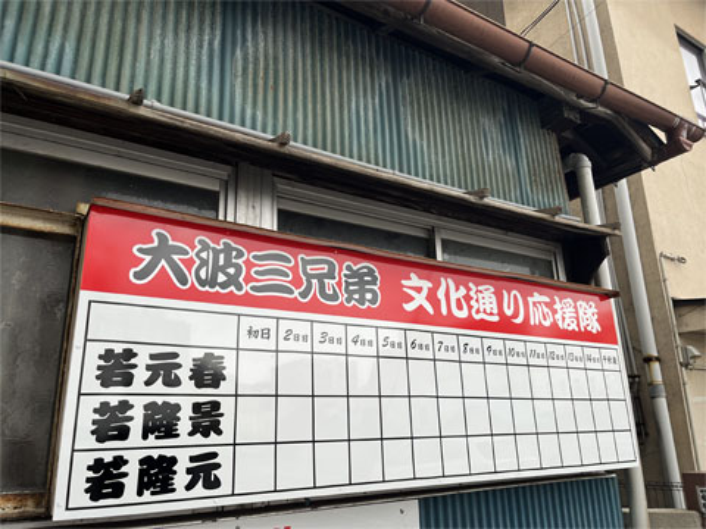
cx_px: 353
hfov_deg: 67.3
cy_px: 264
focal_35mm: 26
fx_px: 530
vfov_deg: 53.1
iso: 50
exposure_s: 1/122
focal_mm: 5.1
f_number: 1.6
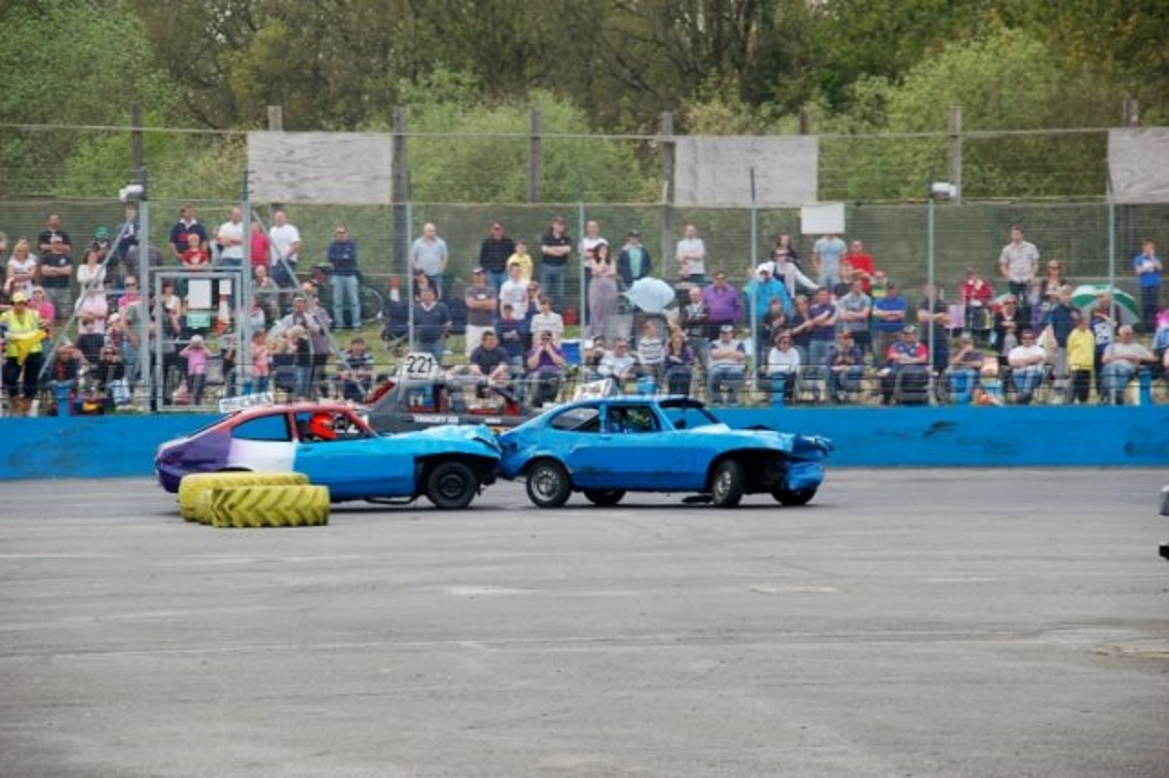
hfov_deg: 14.4
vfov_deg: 9.6
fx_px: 4625
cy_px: 389
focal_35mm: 142
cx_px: 584
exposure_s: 1/500
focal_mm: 95
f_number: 5.6
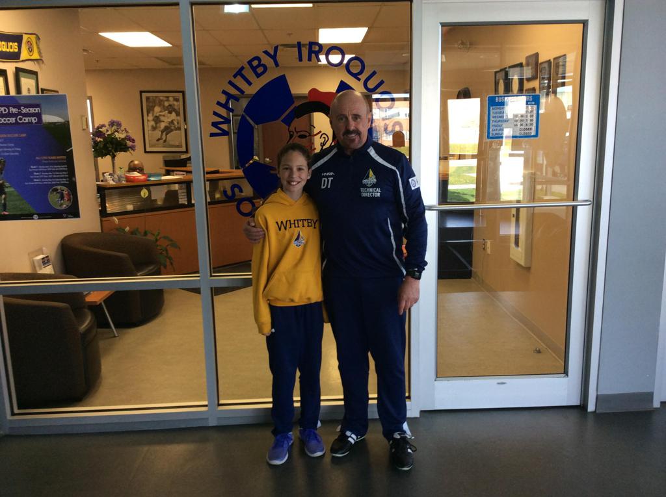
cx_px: 333
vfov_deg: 44.1
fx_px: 615
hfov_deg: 56.9
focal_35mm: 32
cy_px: 248
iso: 50
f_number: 2.4
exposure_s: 1/24
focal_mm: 3.3
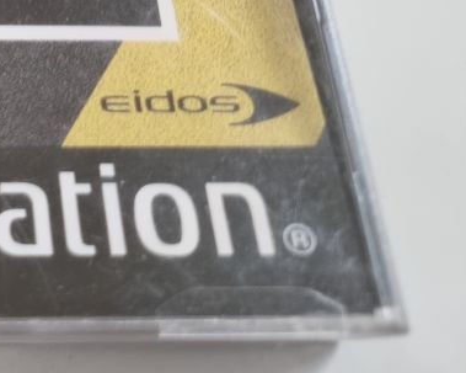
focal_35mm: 67
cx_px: -145
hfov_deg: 24.6
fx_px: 924
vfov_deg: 21.5
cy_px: -52
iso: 320
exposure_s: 1/100
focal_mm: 5.4
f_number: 1.8
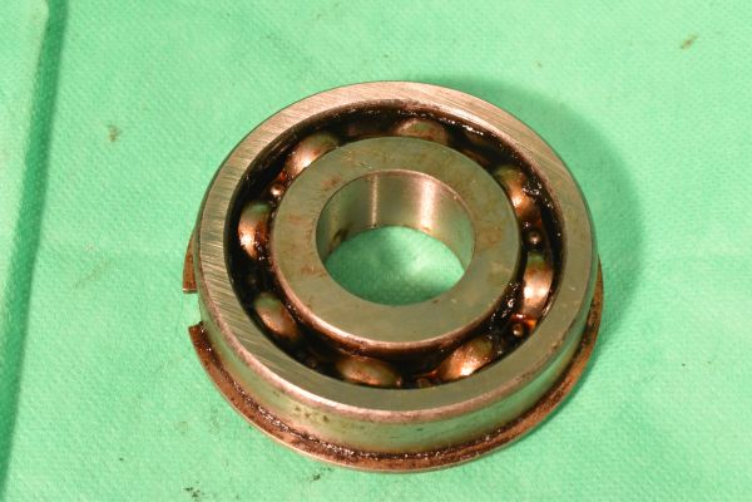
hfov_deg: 26.0
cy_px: 251
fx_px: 1629
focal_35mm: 78
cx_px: 376
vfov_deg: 17.5
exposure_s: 1/80
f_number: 16
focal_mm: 52
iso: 3600
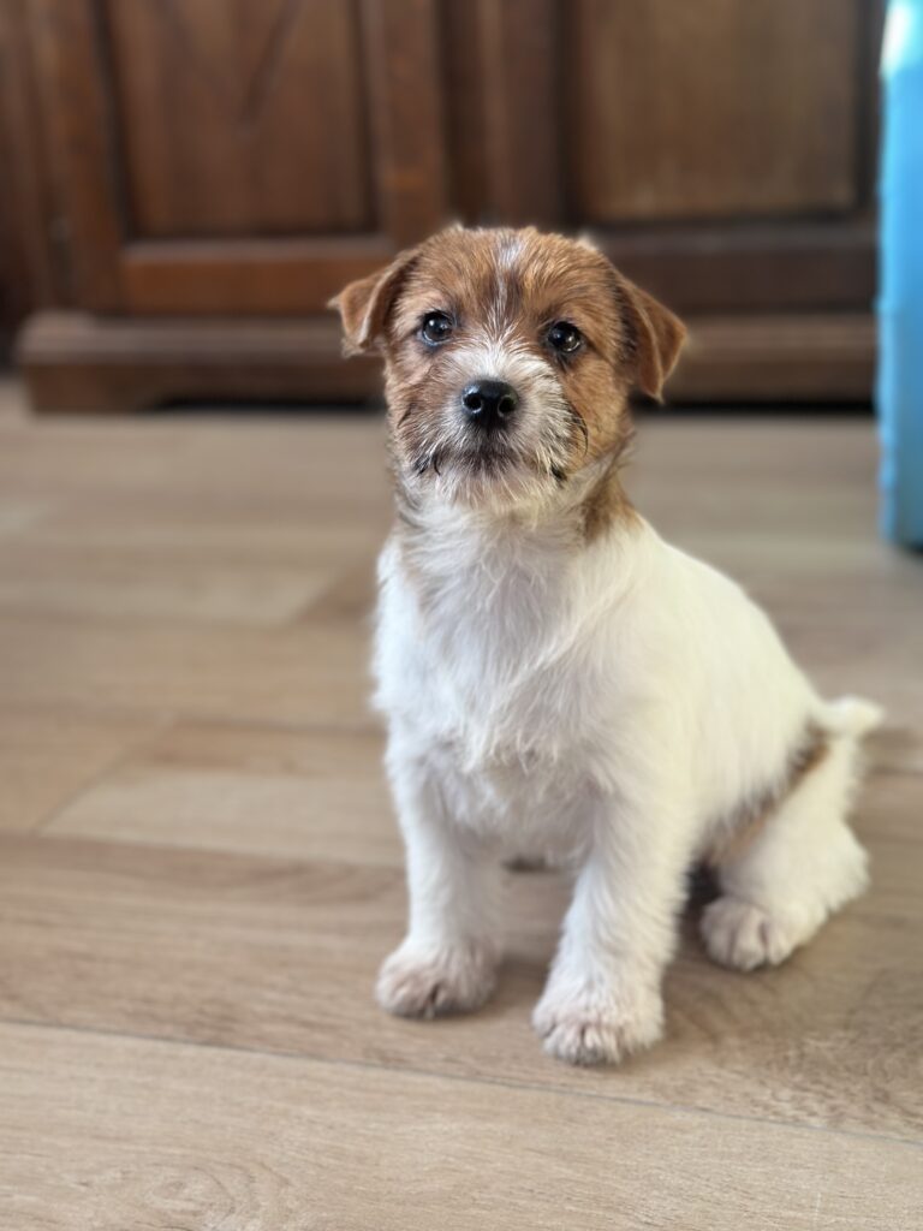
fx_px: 1706
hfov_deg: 30.3
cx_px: 462
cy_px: 616
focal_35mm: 48
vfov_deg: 39.7
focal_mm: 6.86
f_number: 1.78
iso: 125
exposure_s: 1/161
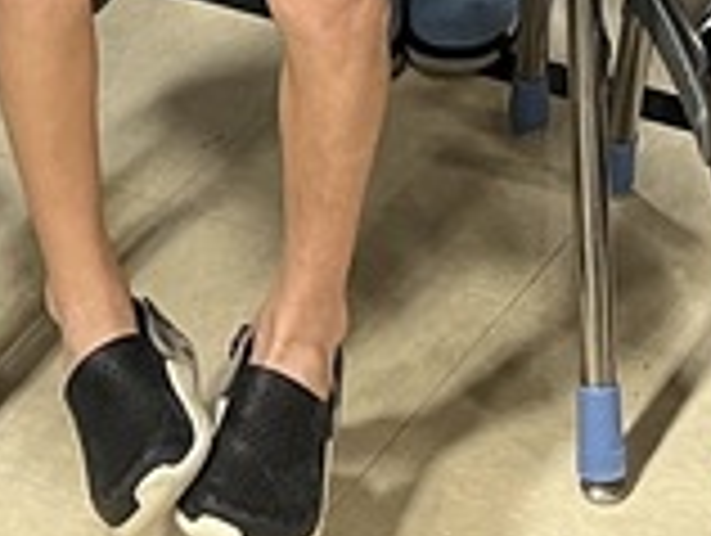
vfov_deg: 8.2
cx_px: 198
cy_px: -743
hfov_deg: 11.7
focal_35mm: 168
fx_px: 3456
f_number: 1.6
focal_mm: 5.1
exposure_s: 1/60
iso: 400
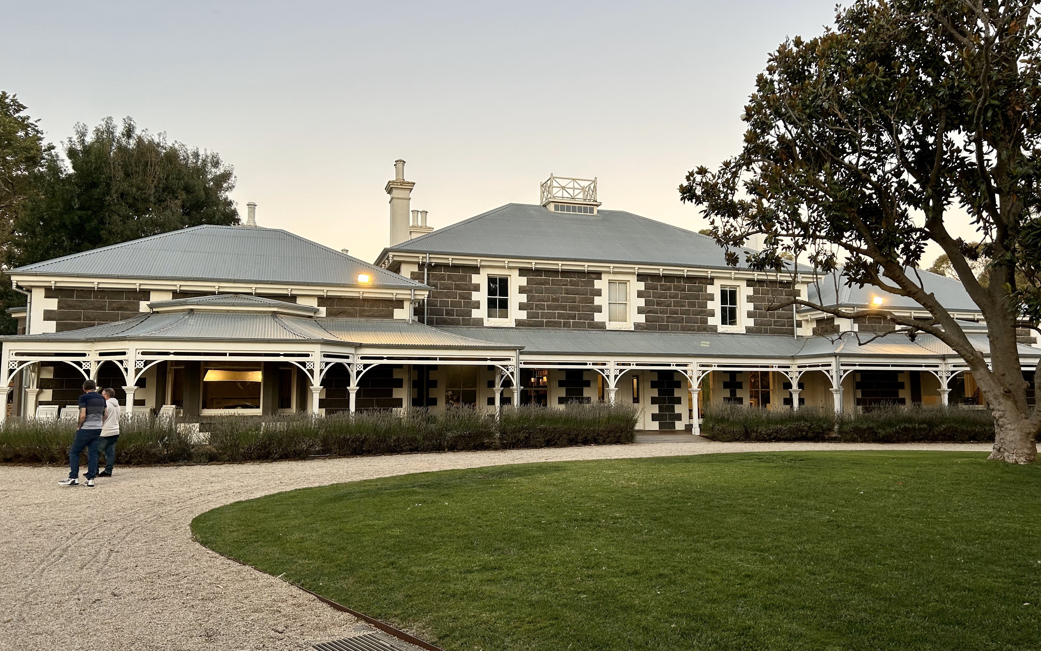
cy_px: 318
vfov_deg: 44.5
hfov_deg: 66.5
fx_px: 794
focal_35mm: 28
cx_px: 525
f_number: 1.5
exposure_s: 1/121
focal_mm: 5.7
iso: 64
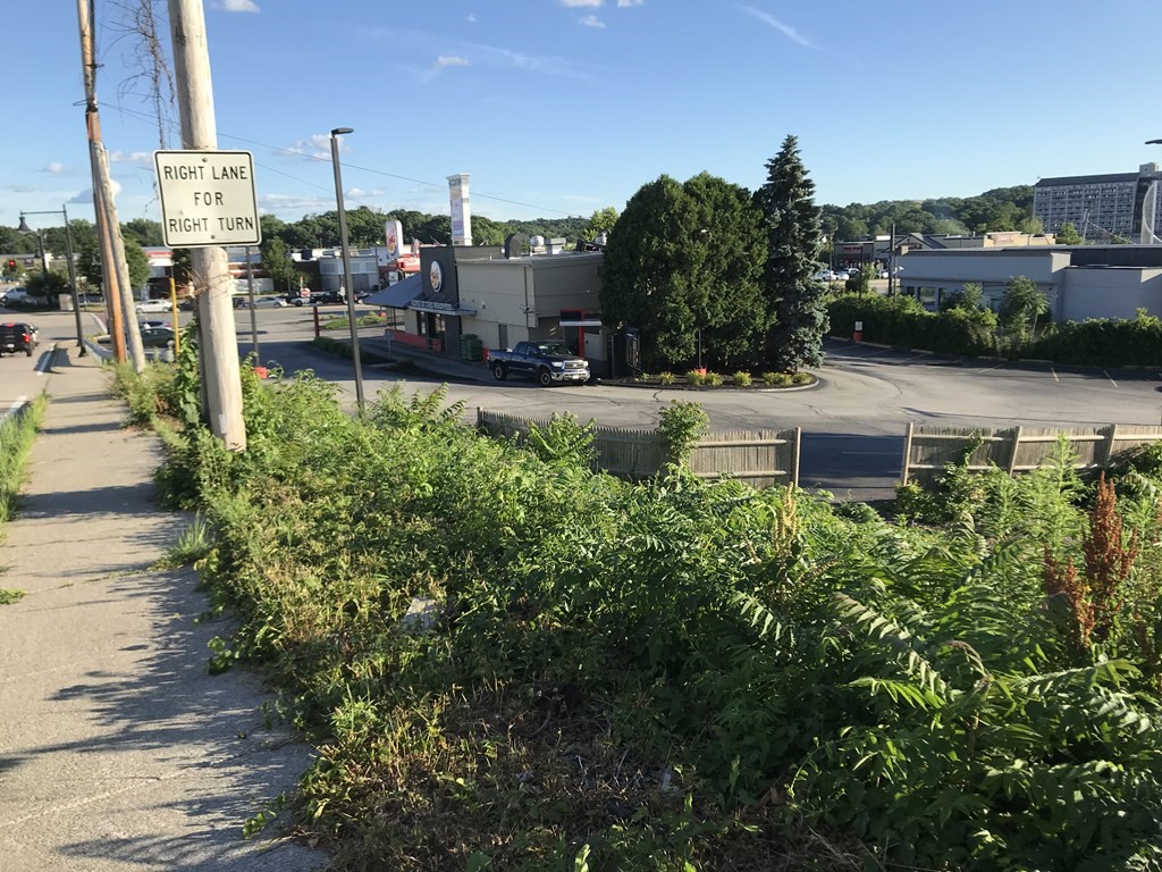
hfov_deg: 63.4
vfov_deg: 49.7
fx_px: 940
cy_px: 436
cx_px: 581
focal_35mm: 28
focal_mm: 3.99
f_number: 1.8
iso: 20
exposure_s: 1/1227
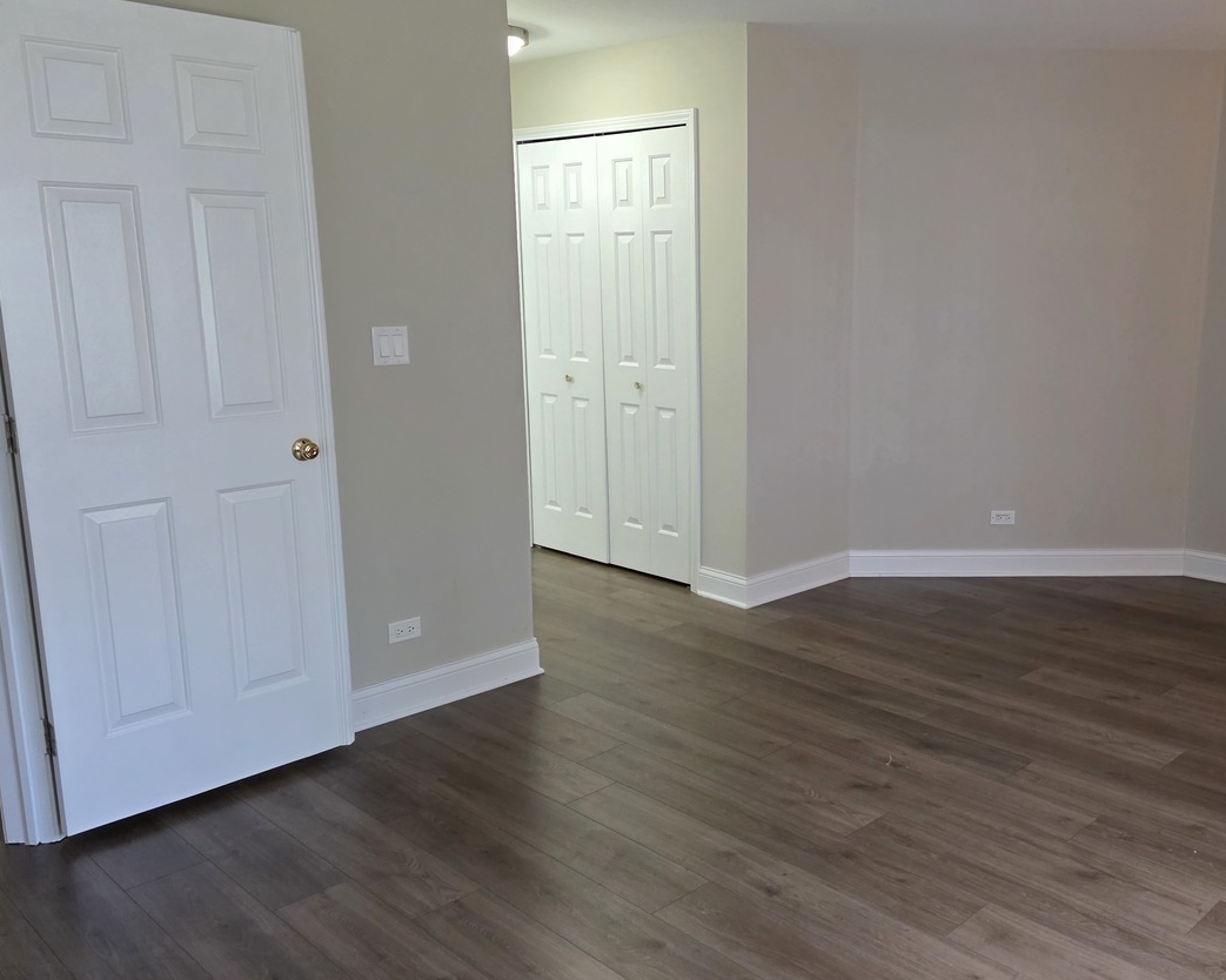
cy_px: 492
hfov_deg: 56.8
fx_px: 1125
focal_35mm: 31
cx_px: 731
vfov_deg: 47.1
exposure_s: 1/120
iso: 400
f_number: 1.7
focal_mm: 6.3
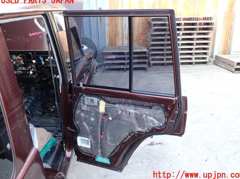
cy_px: 88
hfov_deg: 55.4
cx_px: 122
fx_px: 229
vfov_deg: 42.9
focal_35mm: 33
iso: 100
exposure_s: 1/60
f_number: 2.4
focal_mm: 5.79
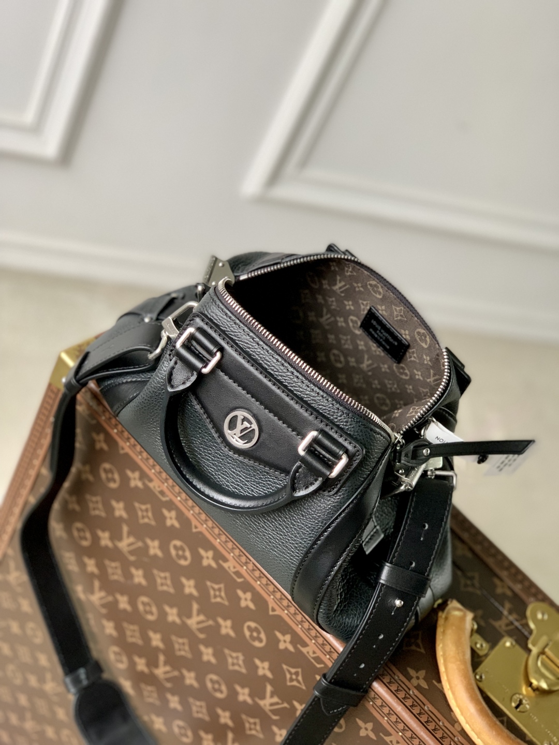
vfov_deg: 36.8
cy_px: 372
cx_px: 280
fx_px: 1120
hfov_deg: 28.0
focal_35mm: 52
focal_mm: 6
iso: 125
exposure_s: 1/82
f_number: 2.4
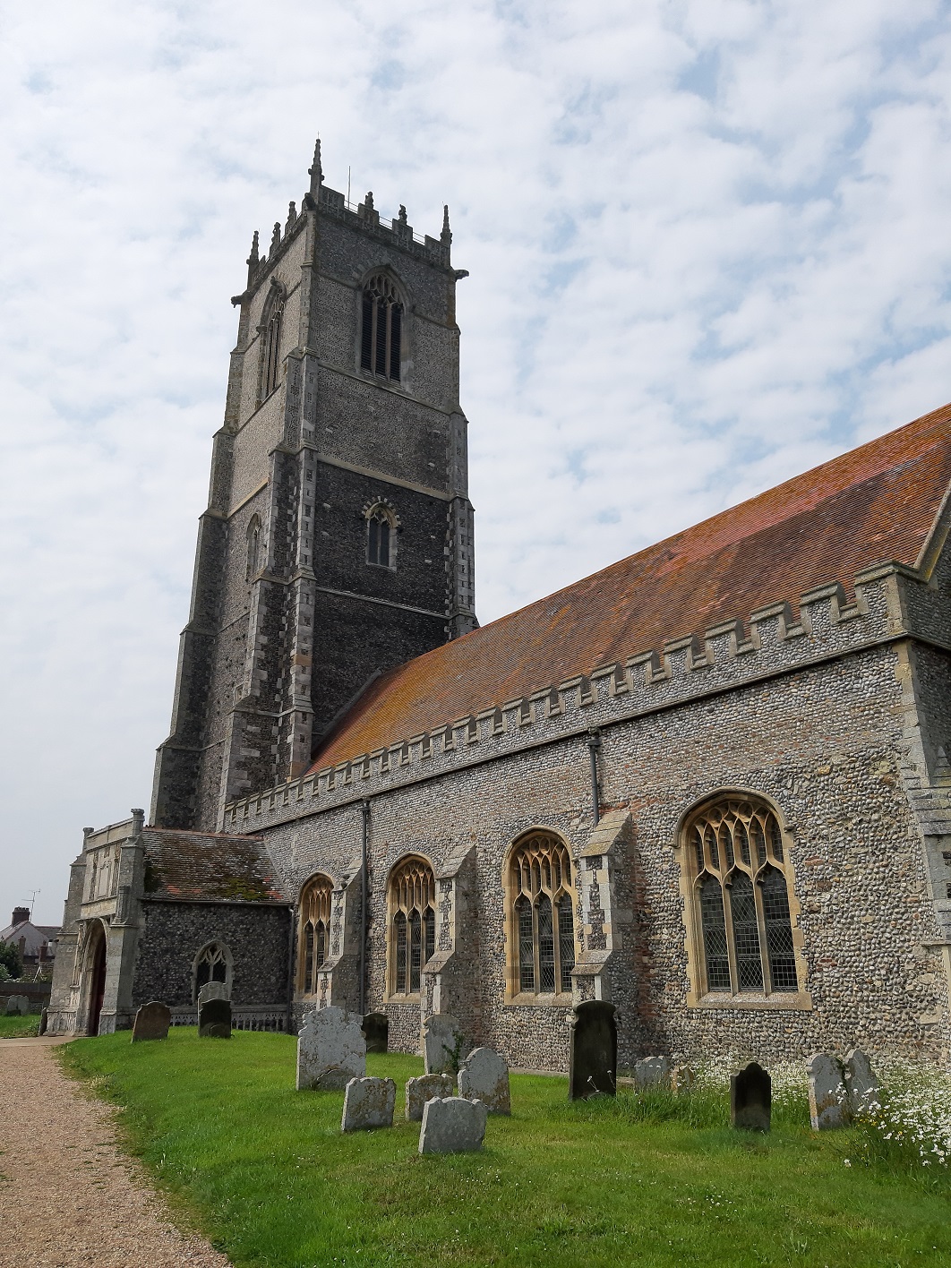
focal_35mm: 27
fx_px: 989
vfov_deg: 65.3
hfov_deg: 51.4
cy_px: 634
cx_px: 476
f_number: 1.7
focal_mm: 3.93
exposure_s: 1/2427
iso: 40
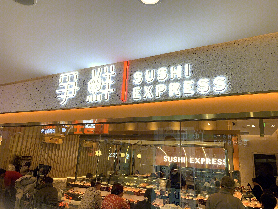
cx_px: 139
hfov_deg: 67.3
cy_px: 104
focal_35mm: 26
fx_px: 209
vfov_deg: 53.1
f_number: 1.8
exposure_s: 1/100
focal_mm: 4.25
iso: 25
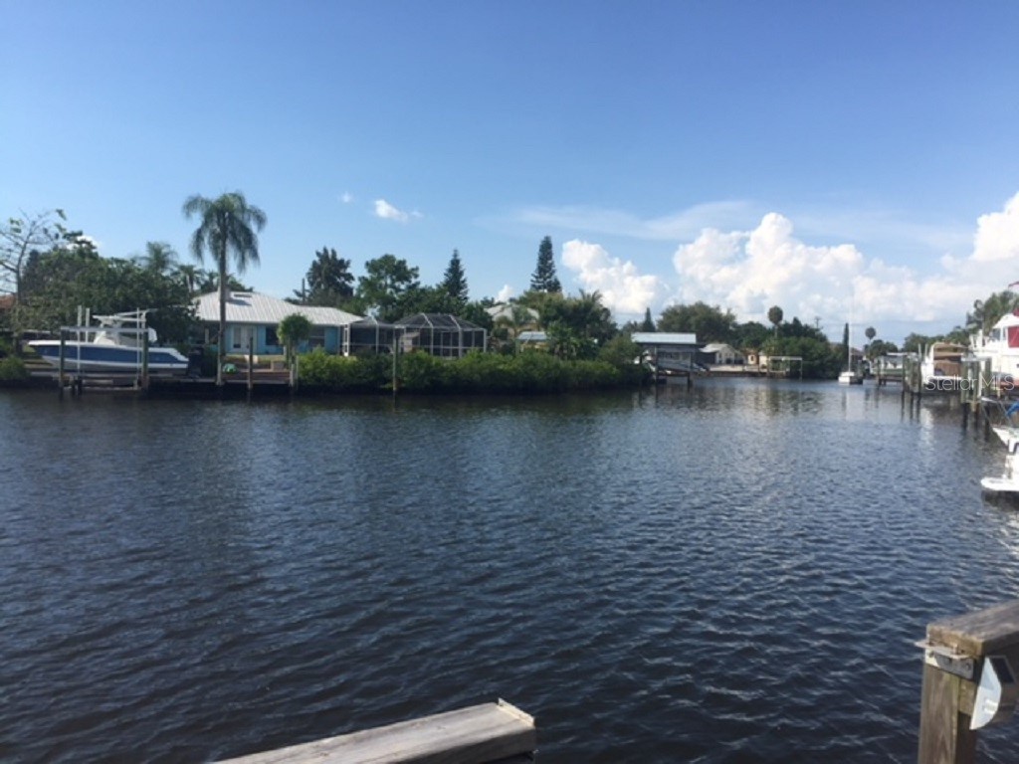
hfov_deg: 61.7
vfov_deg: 48.2
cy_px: 382
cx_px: 510
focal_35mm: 29
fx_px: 854
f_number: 2.2
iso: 32
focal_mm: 4.15
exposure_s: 1/1721
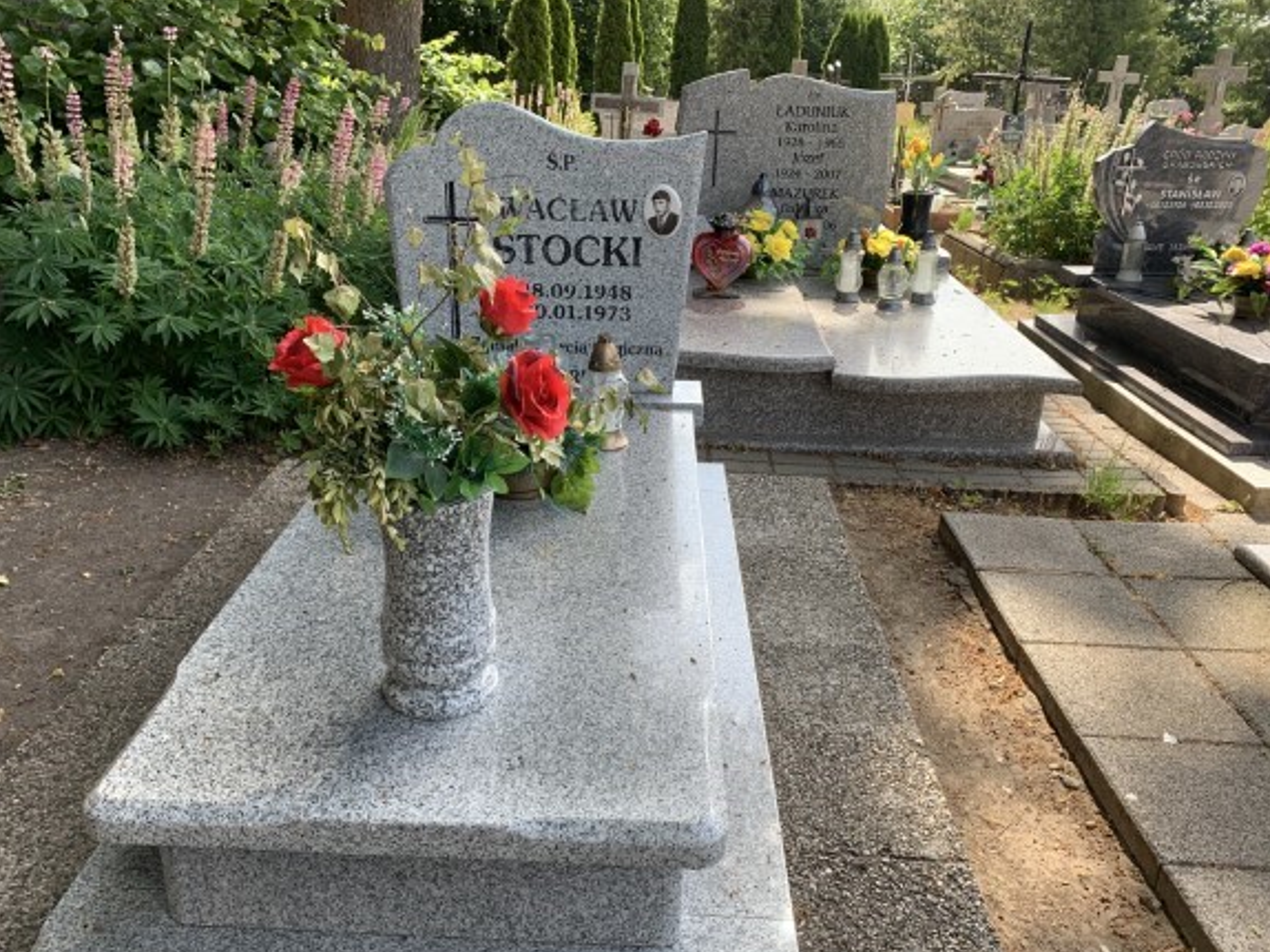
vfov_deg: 48.1
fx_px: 1064
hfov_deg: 61.6
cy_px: 522
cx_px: 600
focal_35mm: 29
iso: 25
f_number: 1.8
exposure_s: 1/402
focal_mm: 4.25
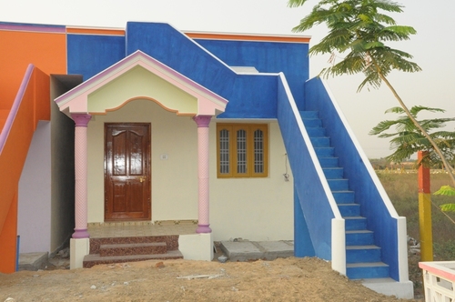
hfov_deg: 46.5
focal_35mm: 42
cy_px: 151
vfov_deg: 31.8
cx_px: 228
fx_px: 530
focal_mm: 28
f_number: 16
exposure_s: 1/160
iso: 1600
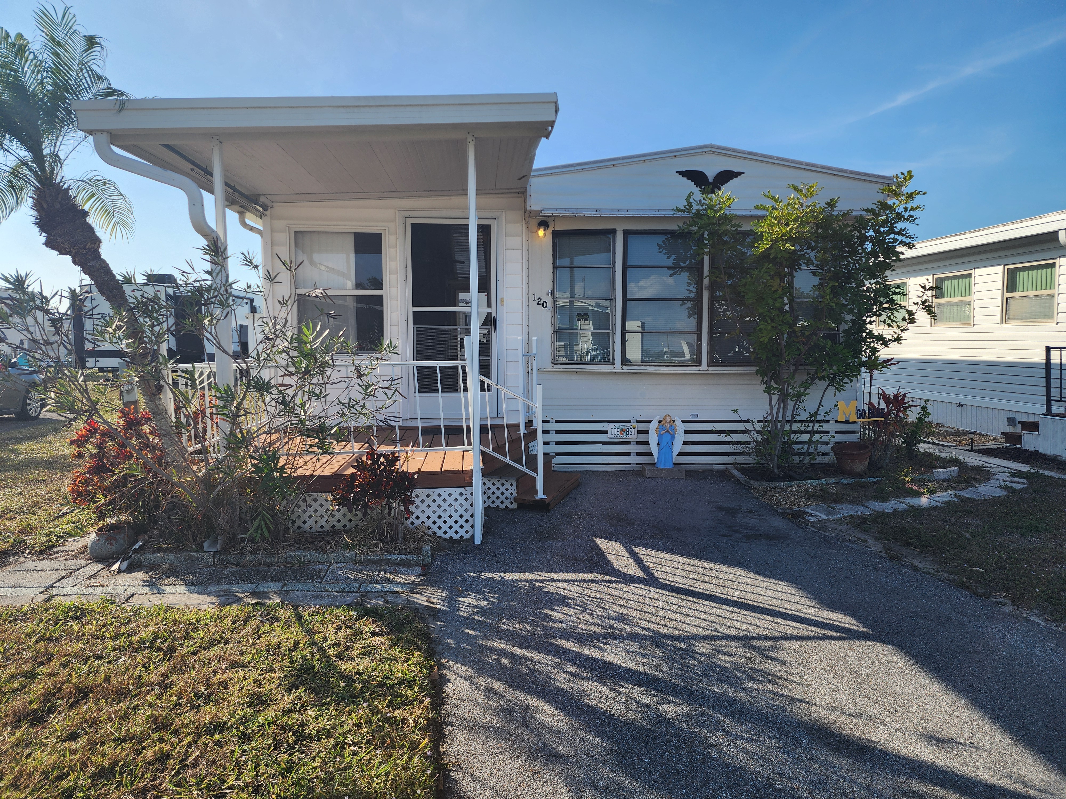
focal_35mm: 23
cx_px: 533
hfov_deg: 73.9
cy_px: 400
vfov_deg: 58.9
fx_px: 708
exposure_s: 1/978
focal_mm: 6.4
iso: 12
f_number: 1.8
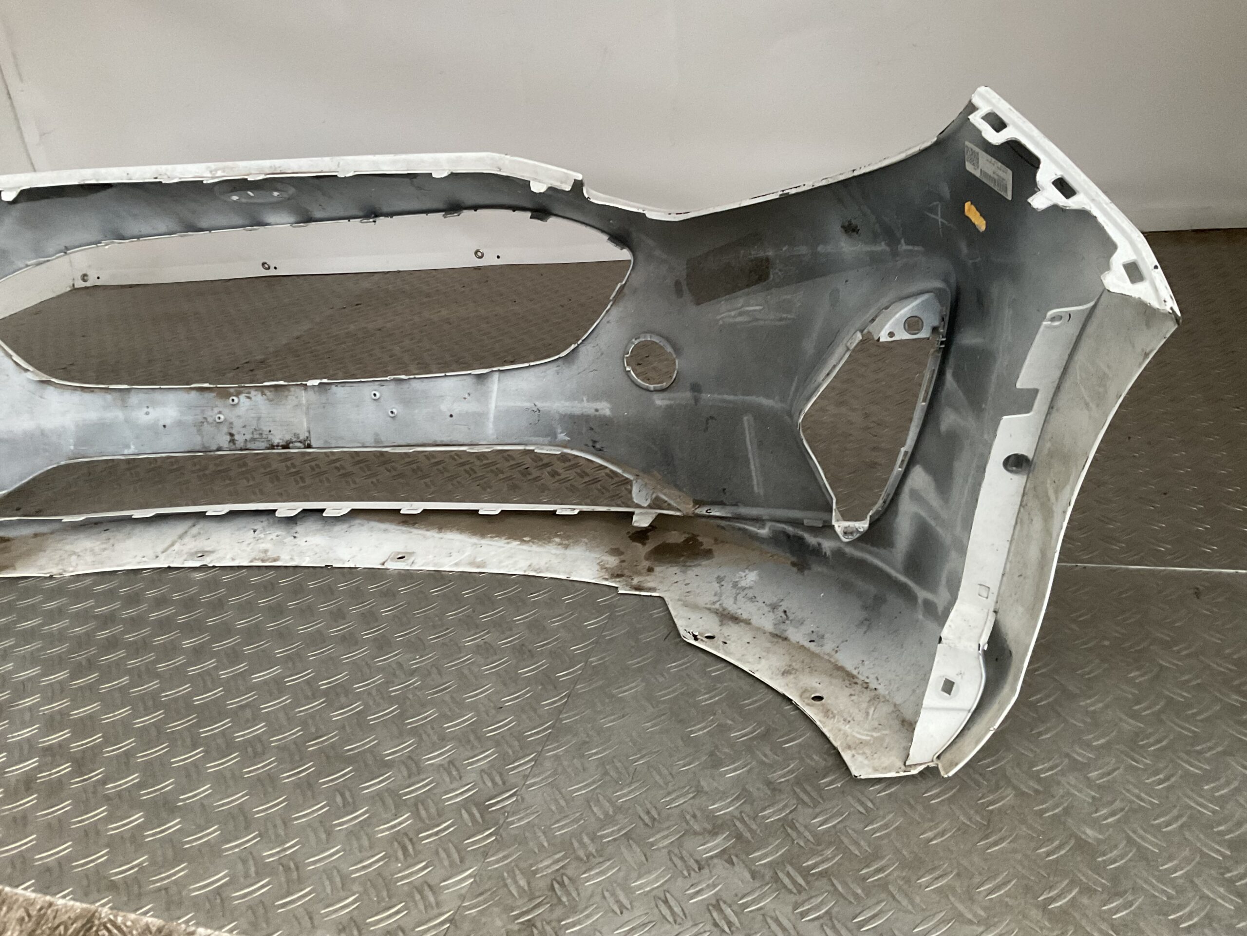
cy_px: 468
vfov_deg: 48.2
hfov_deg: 61.7
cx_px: 624
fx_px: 1045
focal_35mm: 29
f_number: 1.8
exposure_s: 1/50
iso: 200
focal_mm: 3
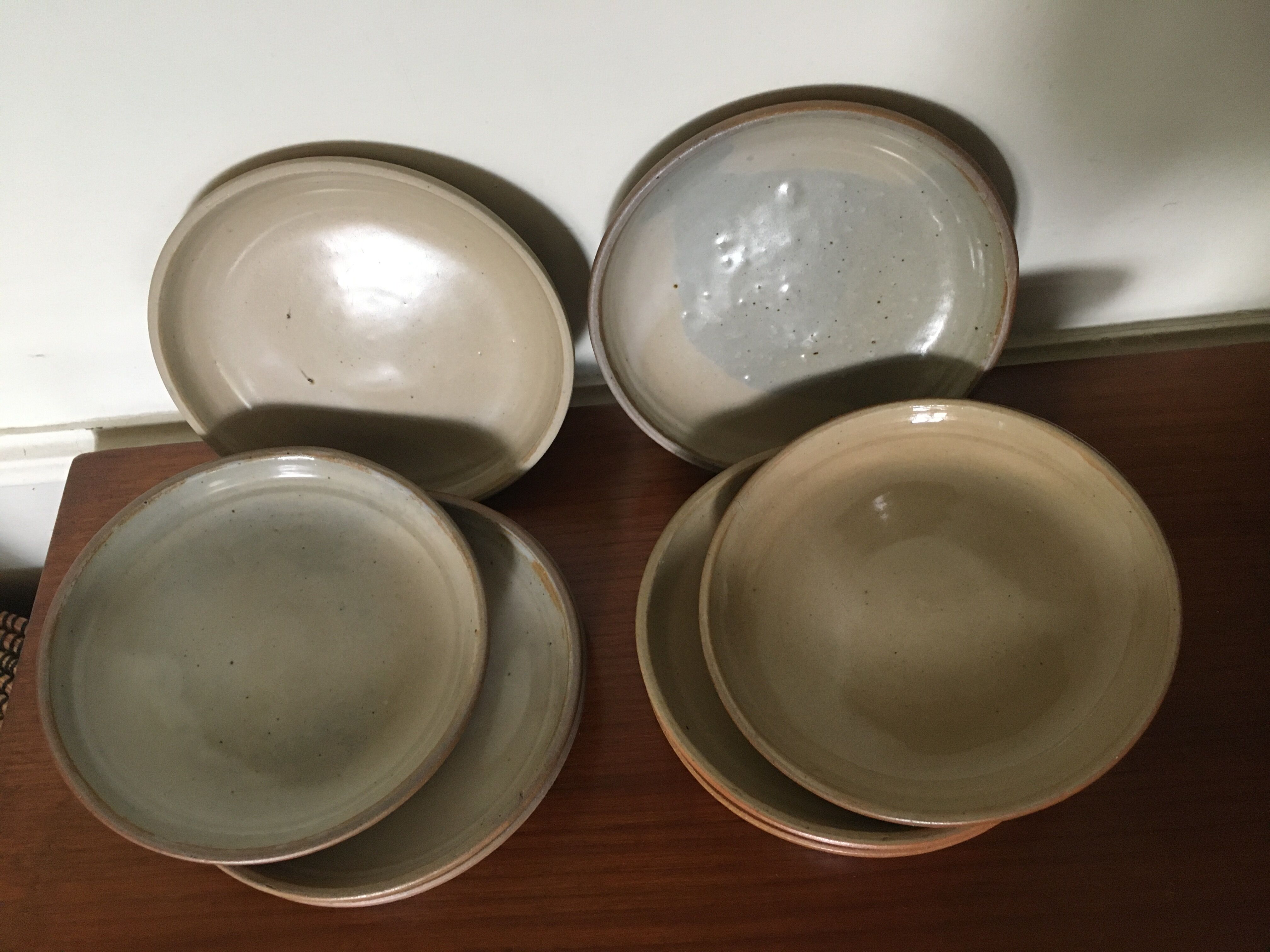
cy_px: 476
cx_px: 635
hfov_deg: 61.7
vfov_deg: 48.2
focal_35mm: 29
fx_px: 1064
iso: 200
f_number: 2.2
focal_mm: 4.15
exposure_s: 1/33
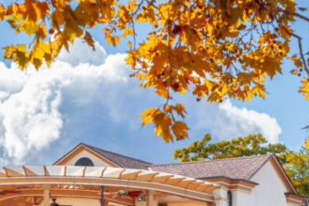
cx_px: 178
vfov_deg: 8.5
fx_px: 1365
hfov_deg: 12.9
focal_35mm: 159
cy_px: 264
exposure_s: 1/200
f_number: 6.3
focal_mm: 51
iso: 100
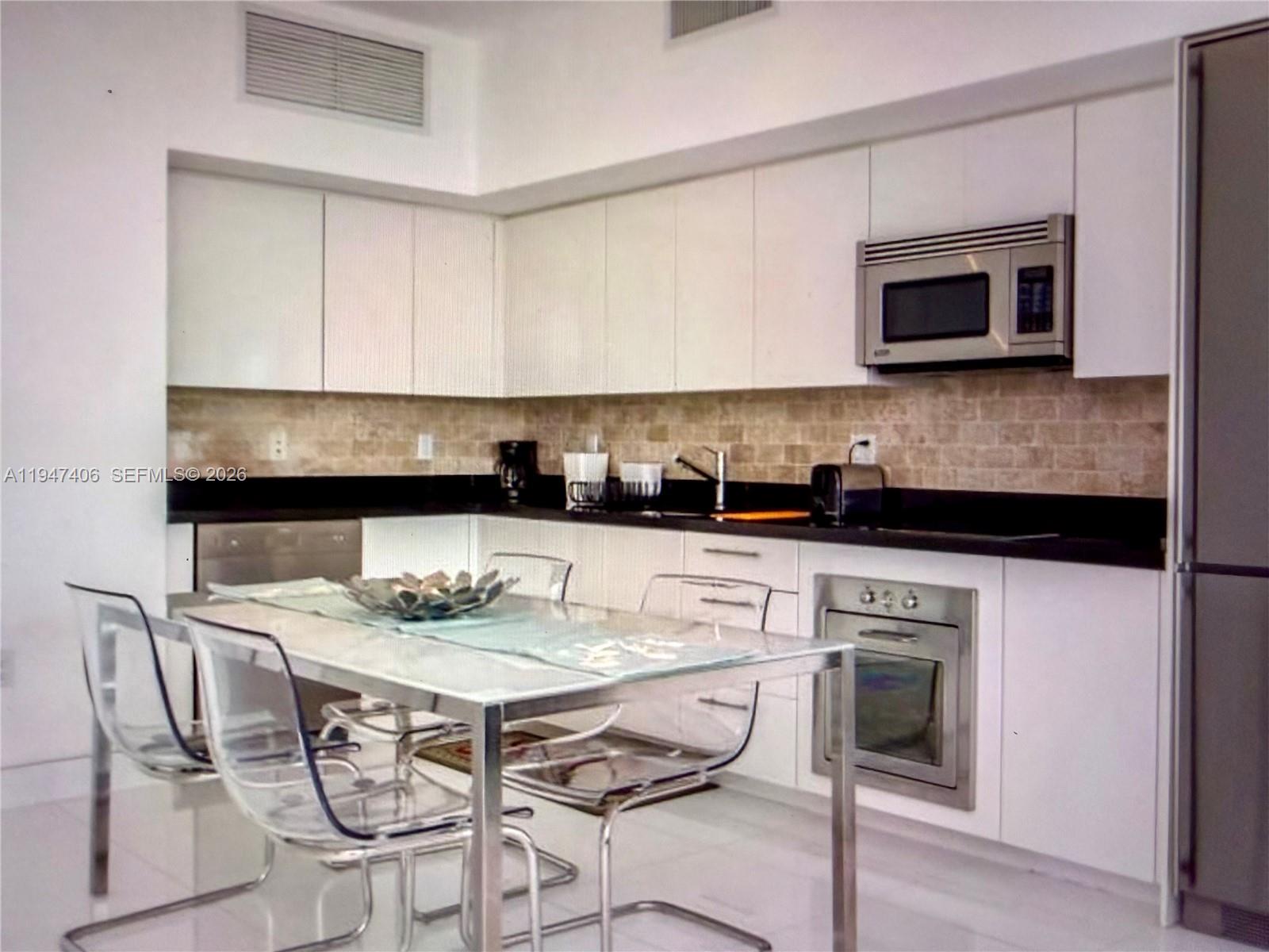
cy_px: 476
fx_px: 880
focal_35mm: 24
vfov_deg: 56.8
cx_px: 634
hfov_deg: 71.6
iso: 320
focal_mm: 2.22
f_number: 2.2
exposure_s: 1/90
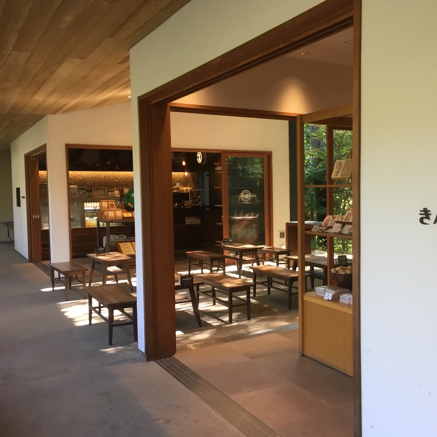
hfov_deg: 46.6
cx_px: 282
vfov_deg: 47.2
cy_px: 218
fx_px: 500
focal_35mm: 35
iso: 25
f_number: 2.2
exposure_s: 1/40
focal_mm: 4.15
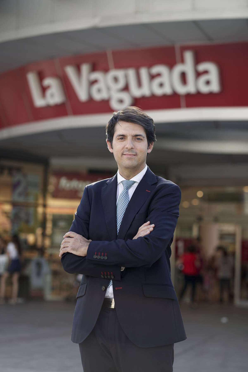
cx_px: 124
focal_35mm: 85
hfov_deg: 16.1
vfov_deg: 23.9
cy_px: 186
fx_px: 878
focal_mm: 85
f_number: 2.8
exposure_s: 1/320
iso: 100
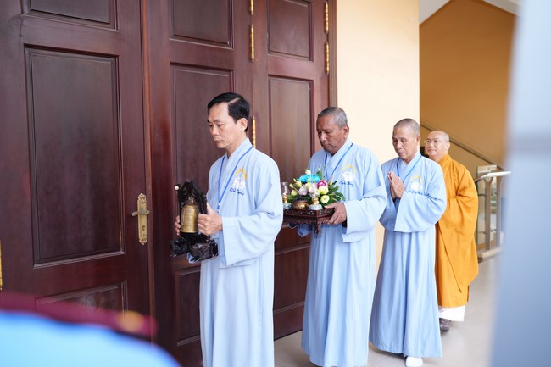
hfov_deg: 54.4
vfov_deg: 37.8
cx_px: 276
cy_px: 184
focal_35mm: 35
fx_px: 536
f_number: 2.5
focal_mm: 35
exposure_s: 1/160
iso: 160
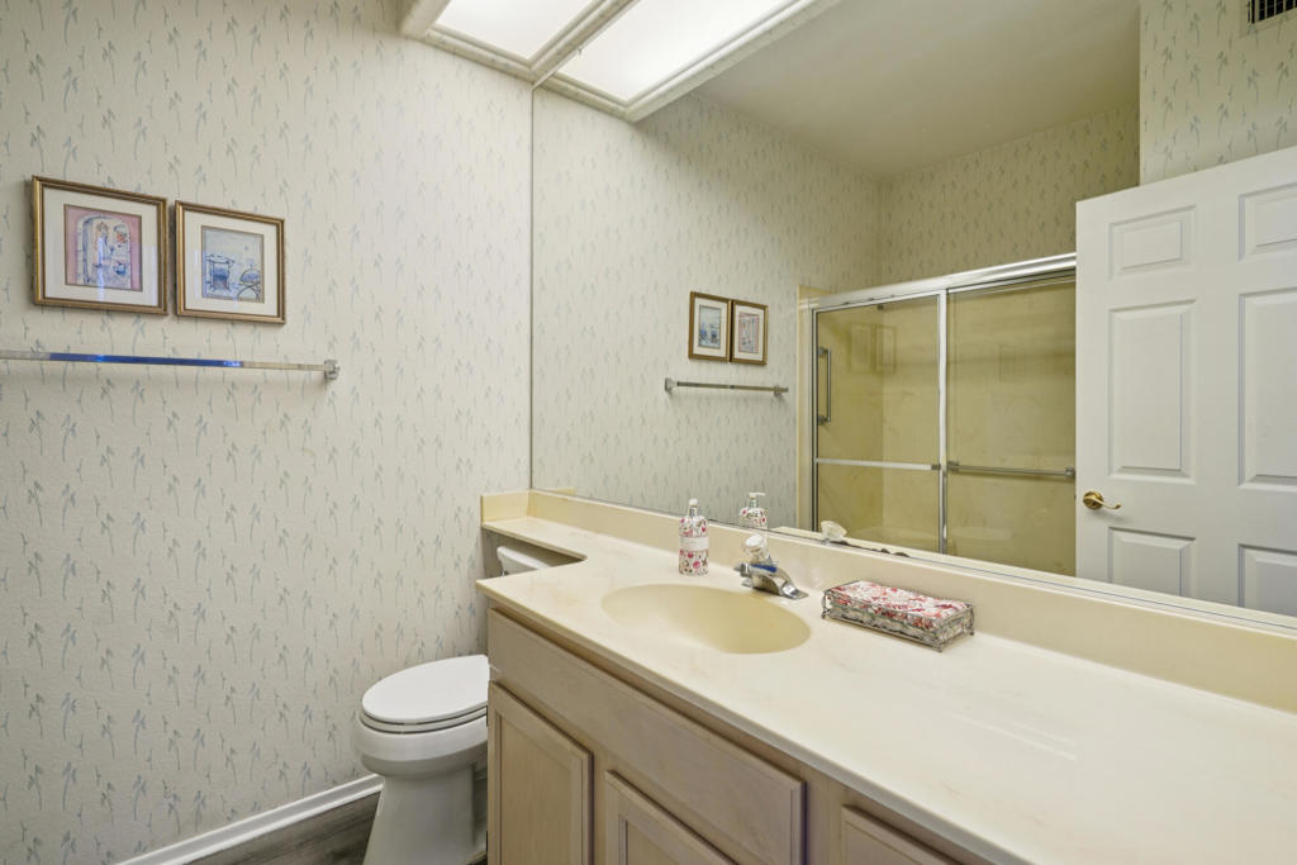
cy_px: 432
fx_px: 576
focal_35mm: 16
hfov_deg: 96.7
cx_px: 648
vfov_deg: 73.8
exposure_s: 1/20
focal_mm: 16
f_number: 8
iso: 400
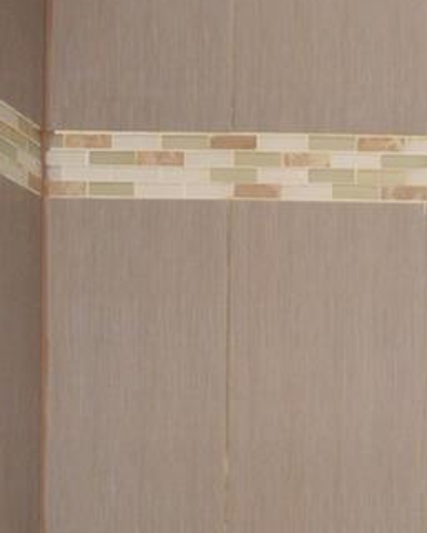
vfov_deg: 21.4
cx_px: 492
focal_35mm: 84
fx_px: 1326
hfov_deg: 17.5
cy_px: 605
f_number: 4.5
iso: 400
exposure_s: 1/80
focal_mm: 12
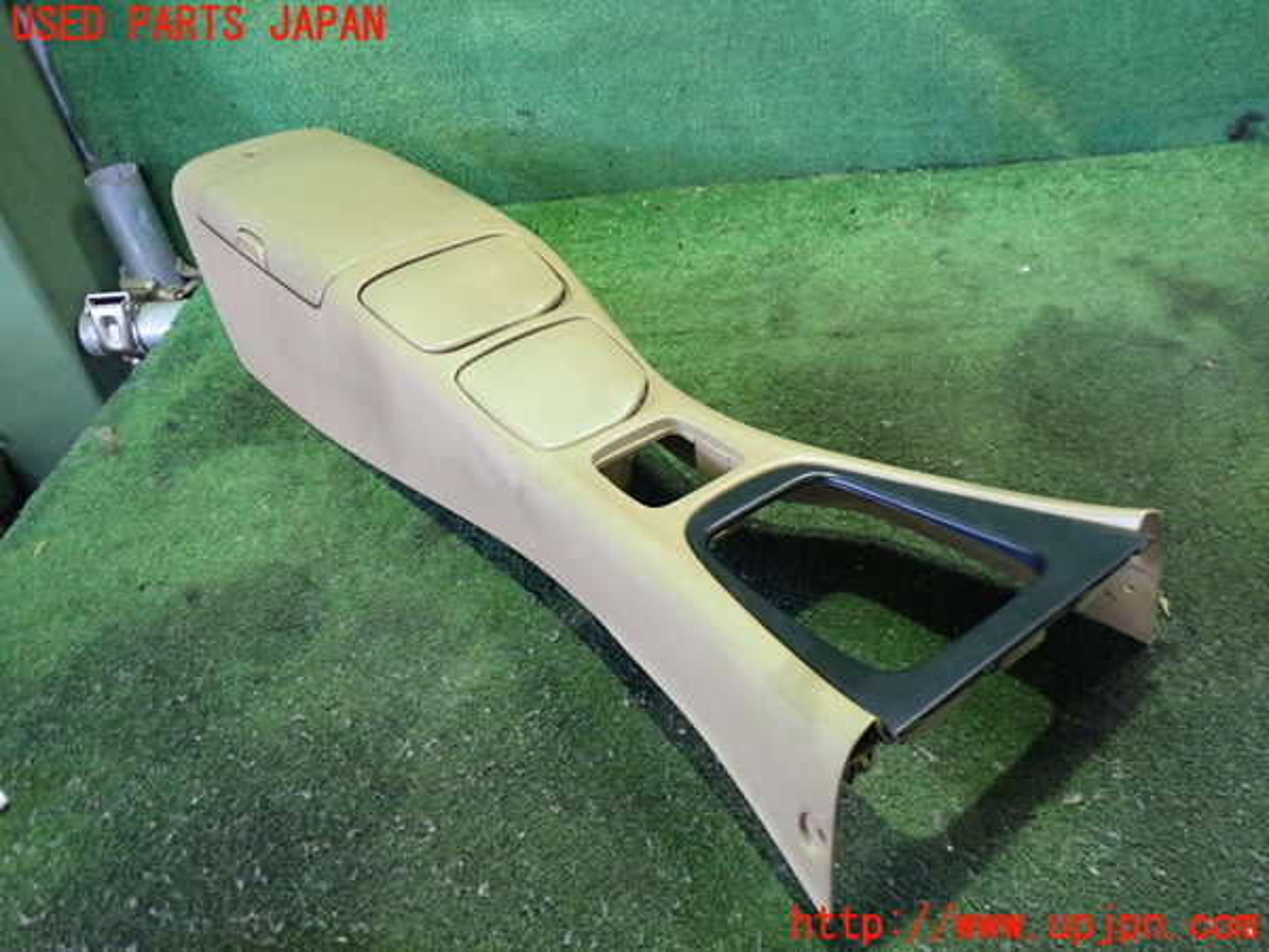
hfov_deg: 60.0
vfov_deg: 46.8
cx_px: 634
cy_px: 476
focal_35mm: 30
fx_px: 1100
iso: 640
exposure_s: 1/30
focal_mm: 5.4
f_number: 2.3
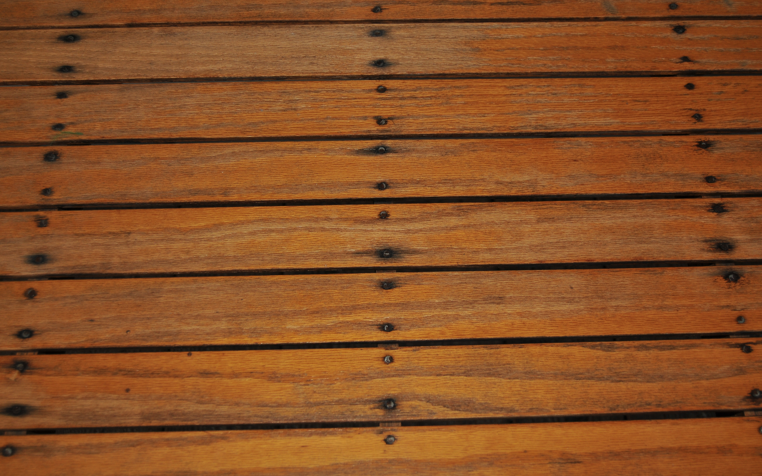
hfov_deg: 41.1
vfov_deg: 26.3
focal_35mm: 49
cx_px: 380
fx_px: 1018
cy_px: 224
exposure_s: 1/160
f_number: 4.5
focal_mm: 32
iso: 250
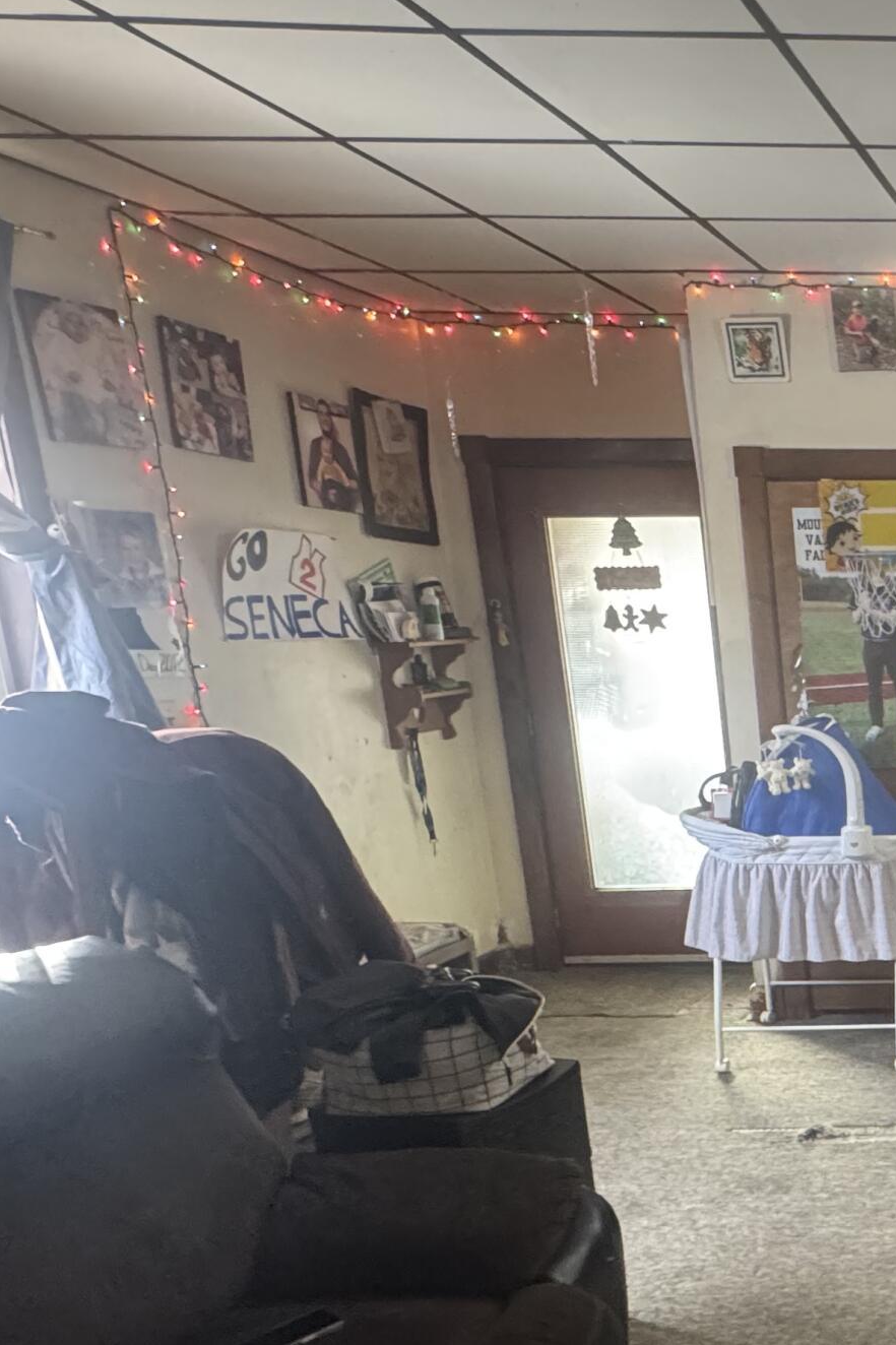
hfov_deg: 29.5
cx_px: 1245
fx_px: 1233
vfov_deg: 56.1
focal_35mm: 33
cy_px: 890
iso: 800
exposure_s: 1/60
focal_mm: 2.22
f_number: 2.2
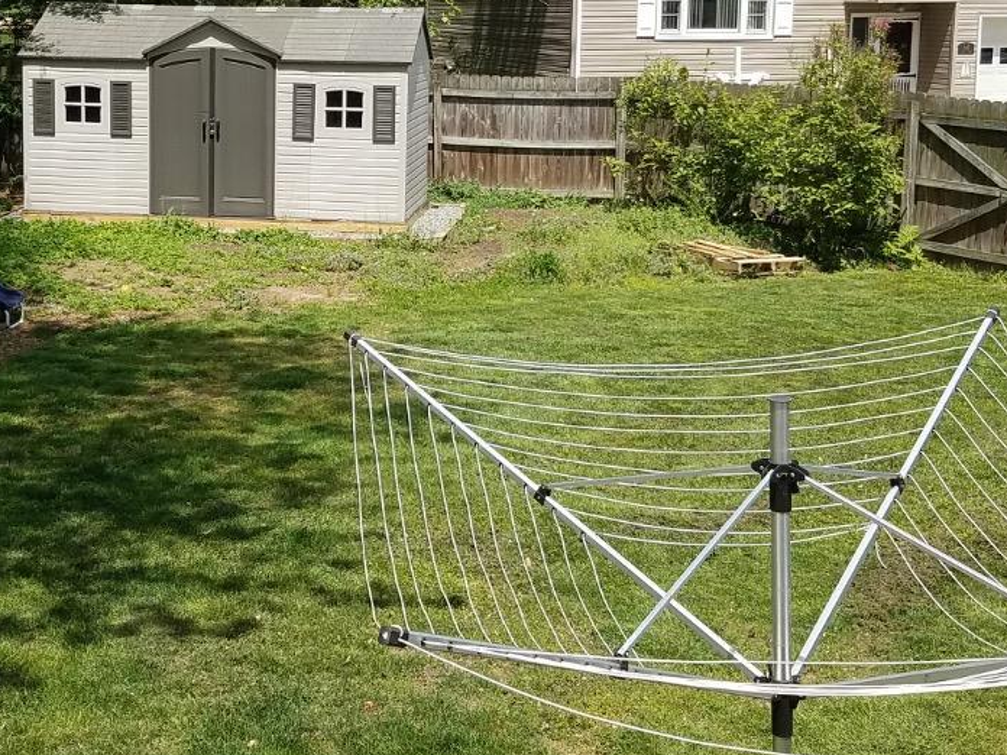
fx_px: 1629
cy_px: 179
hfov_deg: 34.1
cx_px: 353
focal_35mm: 56
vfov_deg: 25.7
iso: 40
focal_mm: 4.2
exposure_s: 1/1536
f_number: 1.7
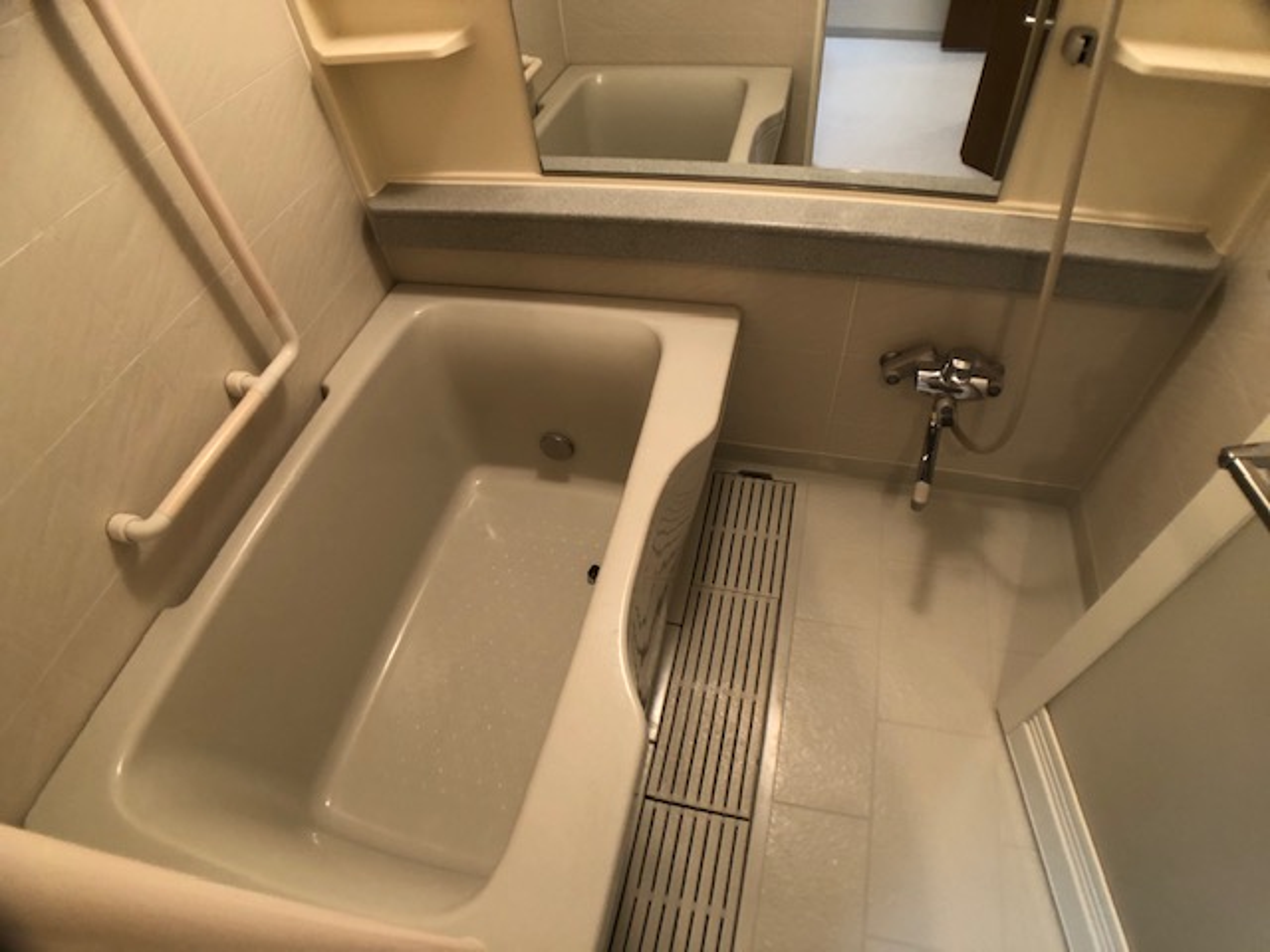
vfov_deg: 49.7
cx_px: 635
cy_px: 476
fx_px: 1027
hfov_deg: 63.4
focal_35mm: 28
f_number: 1.8
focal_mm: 3.99
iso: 80
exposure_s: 1/17
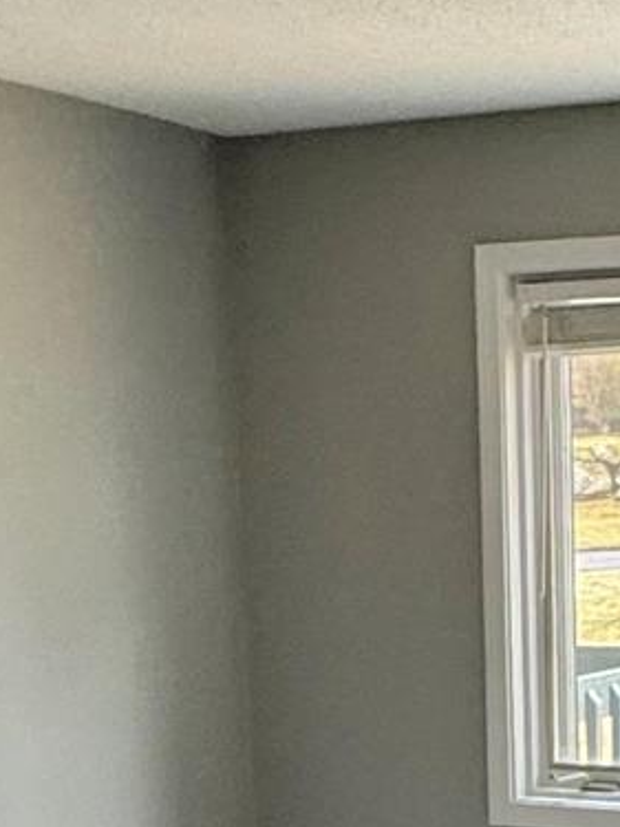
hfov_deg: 16.3
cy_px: 761
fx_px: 2055
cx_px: 801
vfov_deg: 22.2
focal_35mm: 86
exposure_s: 1/99
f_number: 2.2
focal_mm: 2.22
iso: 250
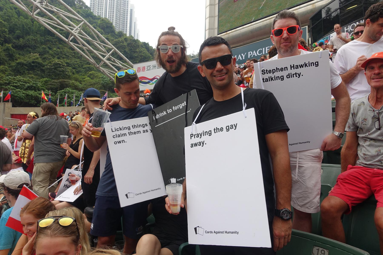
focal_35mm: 24
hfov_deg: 73.7
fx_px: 255
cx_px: 192
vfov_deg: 53.1
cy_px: 128
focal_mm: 8.8
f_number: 5
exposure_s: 1/80
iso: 125
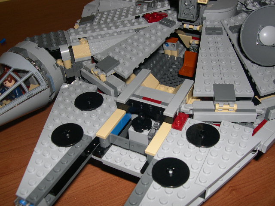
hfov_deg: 49.0
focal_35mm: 38
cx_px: 138
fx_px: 302
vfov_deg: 37.7
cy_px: 103
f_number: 7.6
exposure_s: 1/60
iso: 100
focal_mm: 8
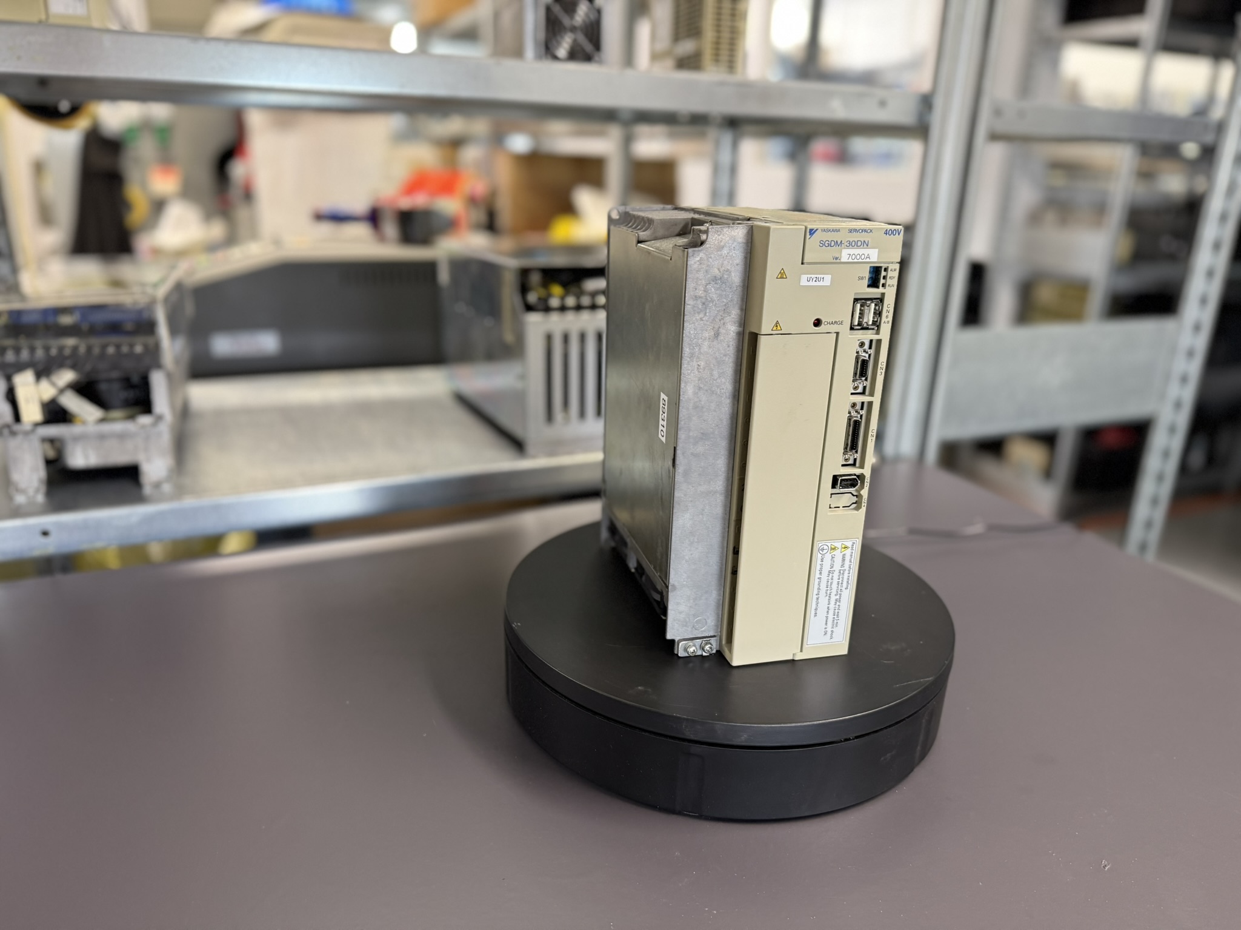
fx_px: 860
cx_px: 620
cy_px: 465
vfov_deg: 56.8
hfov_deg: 71.6
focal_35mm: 24
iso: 250
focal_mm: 6.76
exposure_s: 1/50
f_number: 1.78
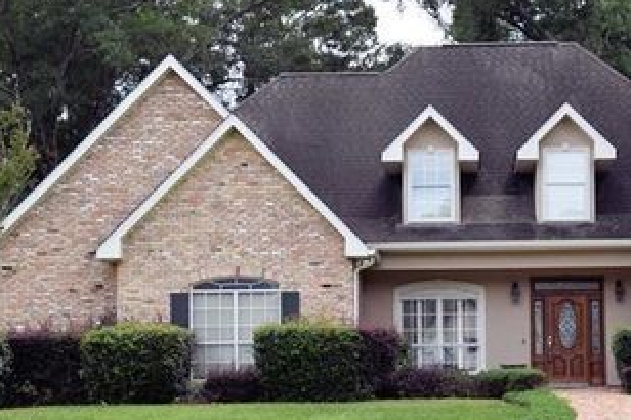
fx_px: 1366
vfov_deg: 17.3
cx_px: 428
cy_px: 329
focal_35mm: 78
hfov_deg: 25.8
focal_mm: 32
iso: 360
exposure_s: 1/250
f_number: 8
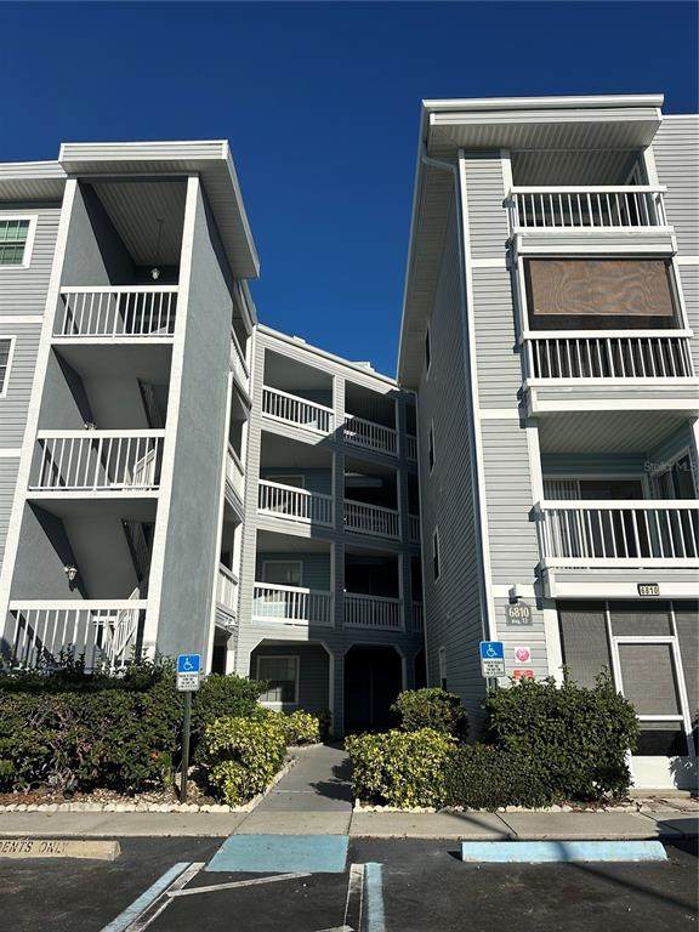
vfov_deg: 71.6
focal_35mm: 24
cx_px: 350
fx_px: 646
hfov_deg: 56.8
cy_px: 466
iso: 80
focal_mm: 6.86
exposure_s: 1/9709
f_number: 1.78
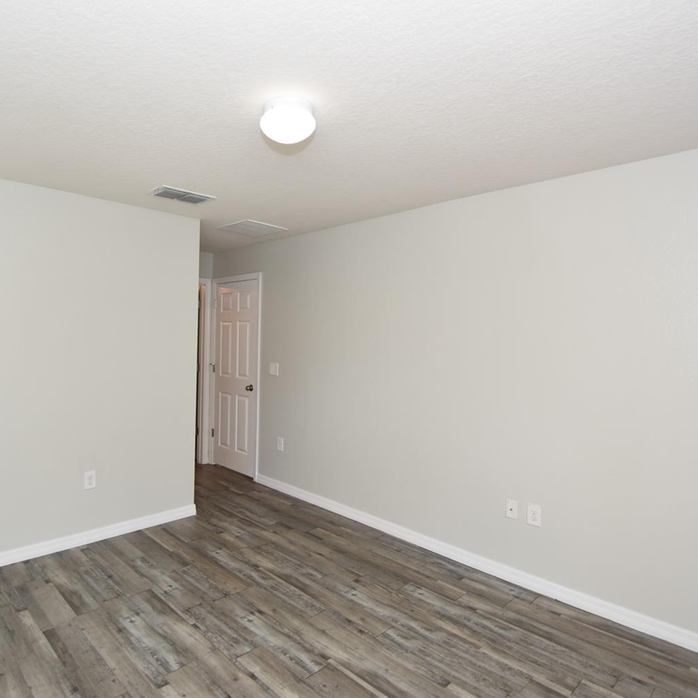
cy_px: 350
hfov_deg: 74.3
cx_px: 294
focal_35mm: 20
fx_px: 456
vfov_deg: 74.8
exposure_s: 1/60
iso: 200
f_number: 4
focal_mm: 10
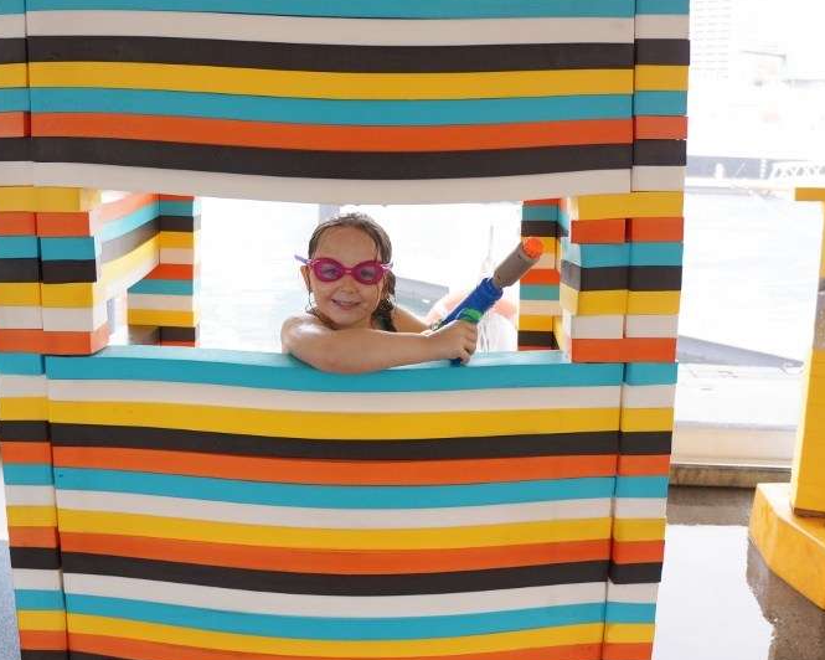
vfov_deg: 38.2
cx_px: 361
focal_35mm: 39
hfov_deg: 46.7
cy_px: 306
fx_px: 952
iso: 640
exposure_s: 1/160
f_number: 4
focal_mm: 18
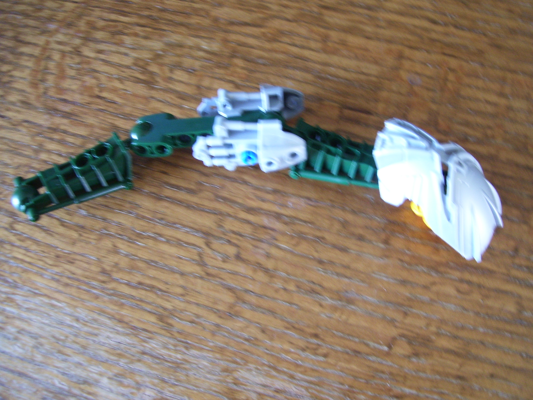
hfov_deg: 50.1
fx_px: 570
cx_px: 266
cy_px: 200
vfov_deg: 38.7
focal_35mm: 37
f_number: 2.7
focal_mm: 6
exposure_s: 1/8
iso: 160
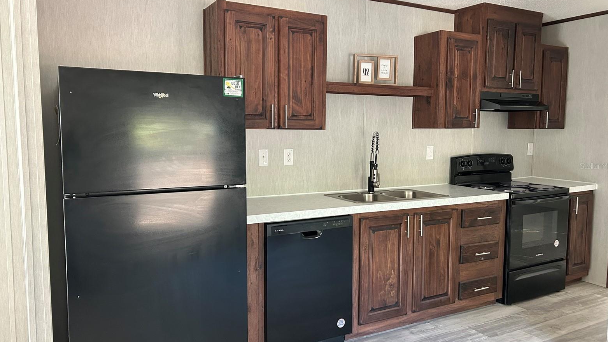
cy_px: 166
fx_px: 468
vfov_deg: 40.2
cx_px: 305
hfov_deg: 66.1
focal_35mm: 29
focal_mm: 5.7
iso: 400
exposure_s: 1/60
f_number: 1.5
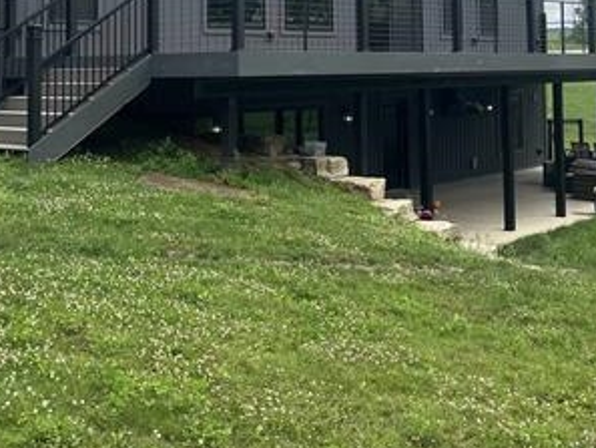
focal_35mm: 56
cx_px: 325
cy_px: 8
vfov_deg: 25.0
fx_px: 965
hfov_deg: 34.3
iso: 50
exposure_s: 1/3049
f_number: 1.6
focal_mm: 5.1
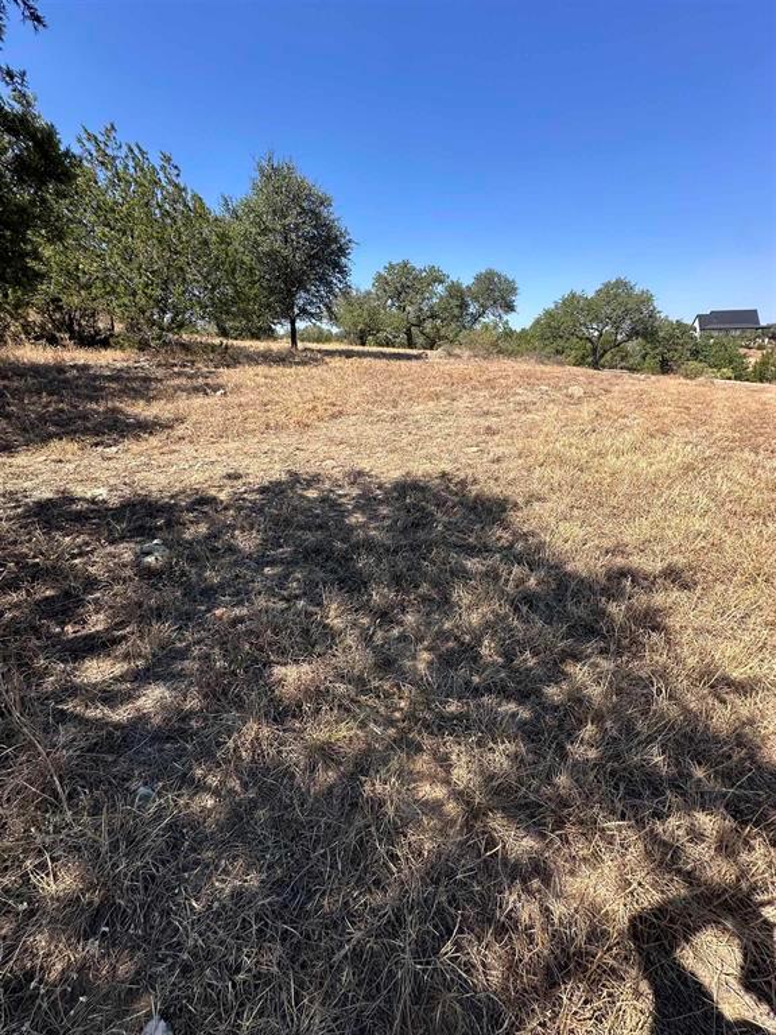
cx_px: 388
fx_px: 418
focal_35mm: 14
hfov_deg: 85.7
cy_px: 518
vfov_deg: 102.1
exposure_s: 1/924
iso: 40
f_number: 2.2
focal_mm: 2.22
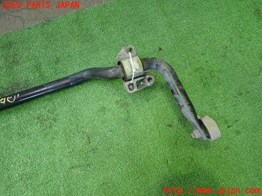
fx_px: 189
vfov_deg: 54.9
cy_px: 98
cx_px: 131
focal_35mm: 25
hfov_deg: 69.4
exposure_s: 1/30
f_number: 2
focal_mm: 4.5
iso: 200
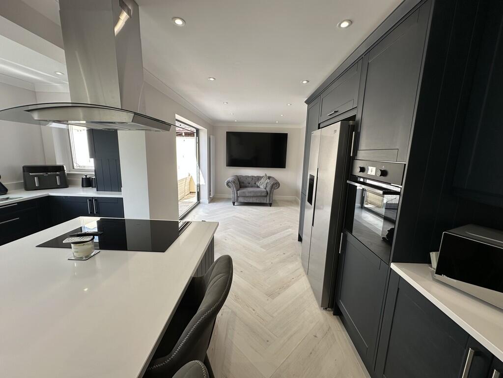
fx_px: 203
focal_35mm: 14
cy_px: 189
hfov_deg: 102.1
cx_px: 252
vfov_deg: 85.7
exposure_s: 1/197
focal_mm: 2.22
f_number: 2.2
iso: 40
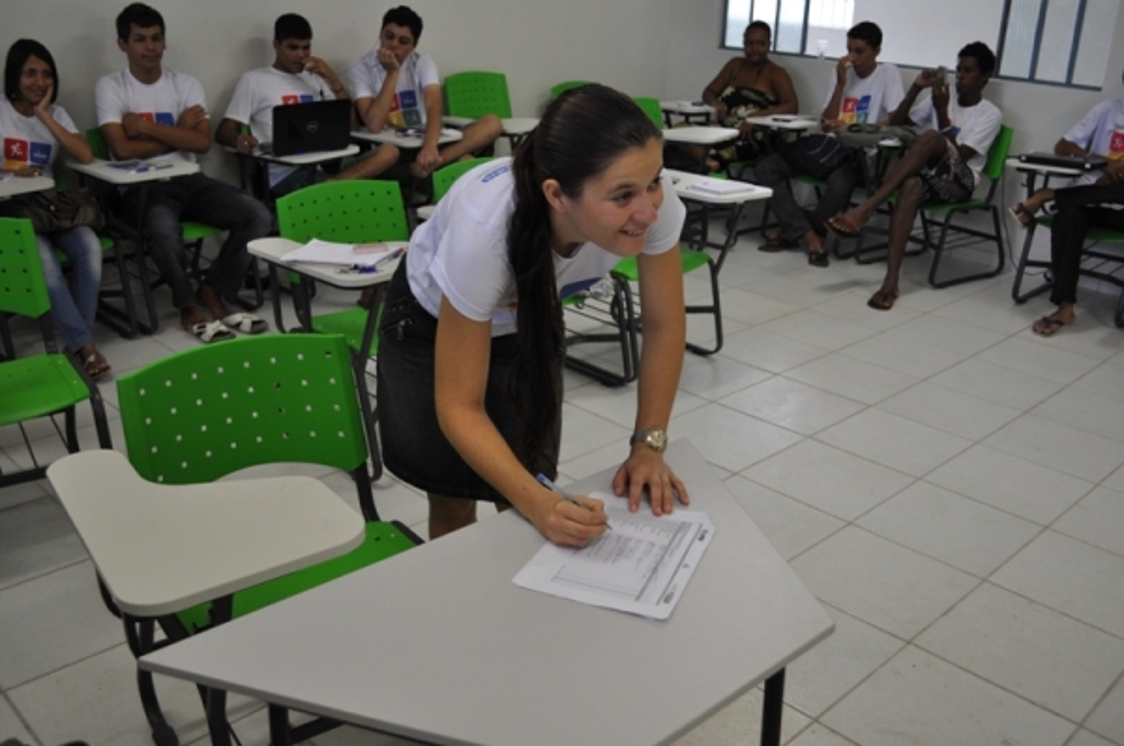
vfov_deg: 39.8
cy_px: 373
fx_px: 1029
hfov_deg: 57.3
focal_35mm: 33
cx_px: 562
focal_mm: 22
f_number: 4.5
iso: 400
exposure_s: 1/80
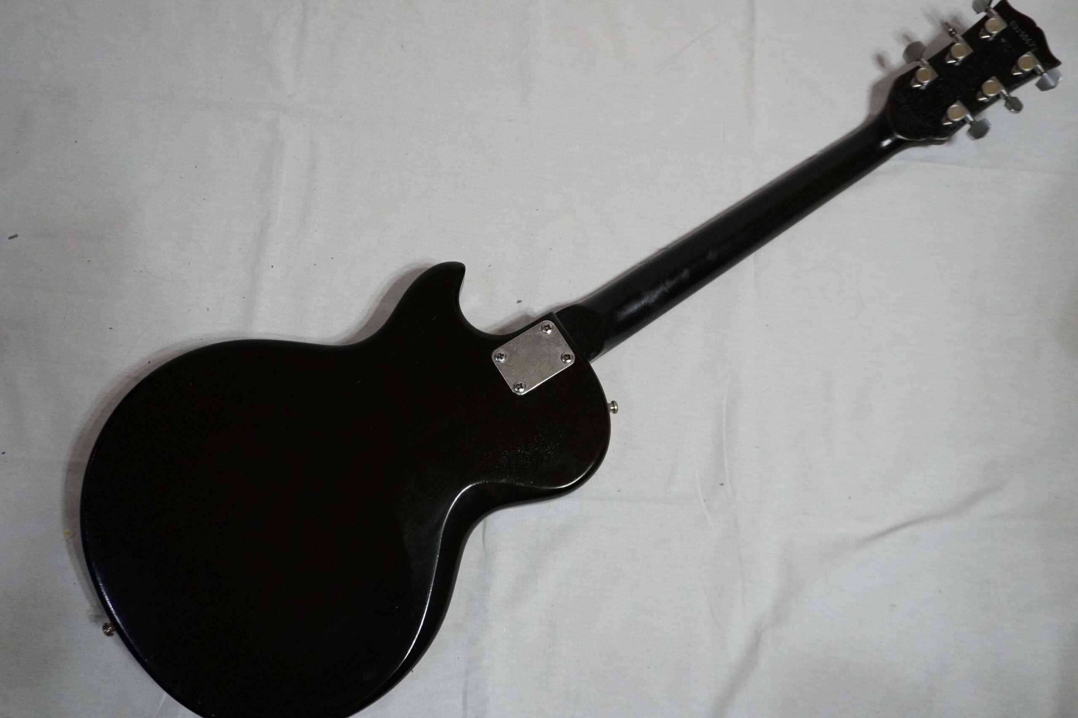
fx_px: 943
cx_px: 539
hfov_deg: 59.5
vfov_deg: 41.7
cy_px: 359
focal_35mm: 32
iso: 2500
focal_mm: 21
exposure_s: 1/160
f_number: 4
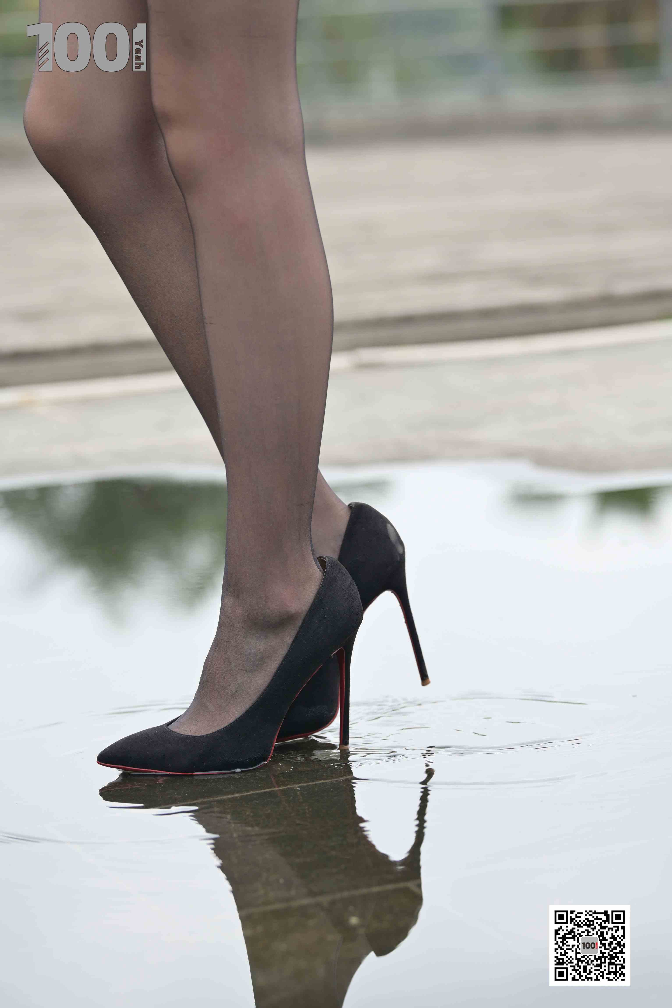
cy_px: 504
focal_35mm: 100
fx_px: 2800
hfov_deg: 13.7
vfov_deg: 20.4
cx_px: 336
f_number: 4
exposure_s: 1/320
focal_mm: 100
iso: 200
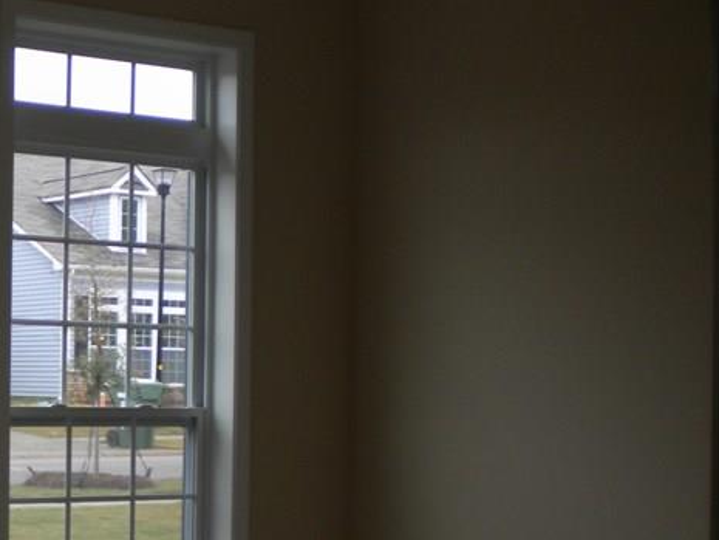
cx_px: -12
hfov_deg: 24.1
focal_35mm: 77
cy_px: 395
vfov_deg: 19.0
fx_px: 1600
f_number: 3.1
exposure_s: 1/121
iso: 80
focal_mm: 6.3
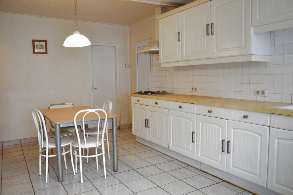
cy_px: 98
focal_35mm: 27
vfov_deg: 47.9
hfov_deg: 67.4
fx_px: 220
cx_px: 146
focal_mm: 18
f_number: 4
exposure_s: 1/60
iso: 400
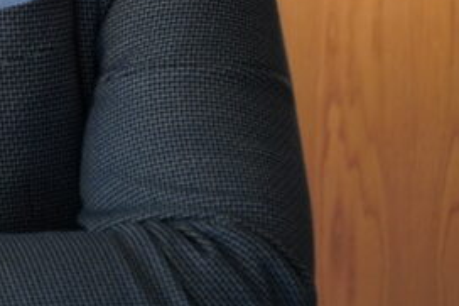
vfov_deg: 5.5
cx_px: -243
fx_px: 3122
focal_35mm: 245
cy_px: -246
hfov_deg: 8.2
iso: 2500
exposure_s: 1/160
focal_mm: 65
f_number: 5.6
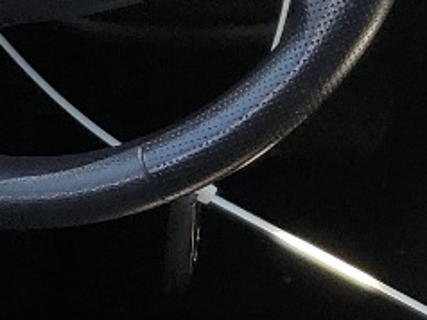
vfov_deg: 8.4
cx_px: 718
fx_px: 2157
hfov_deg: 10.7
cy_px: 316
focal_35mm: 175
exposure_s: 1/185
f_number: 1.5
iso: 50
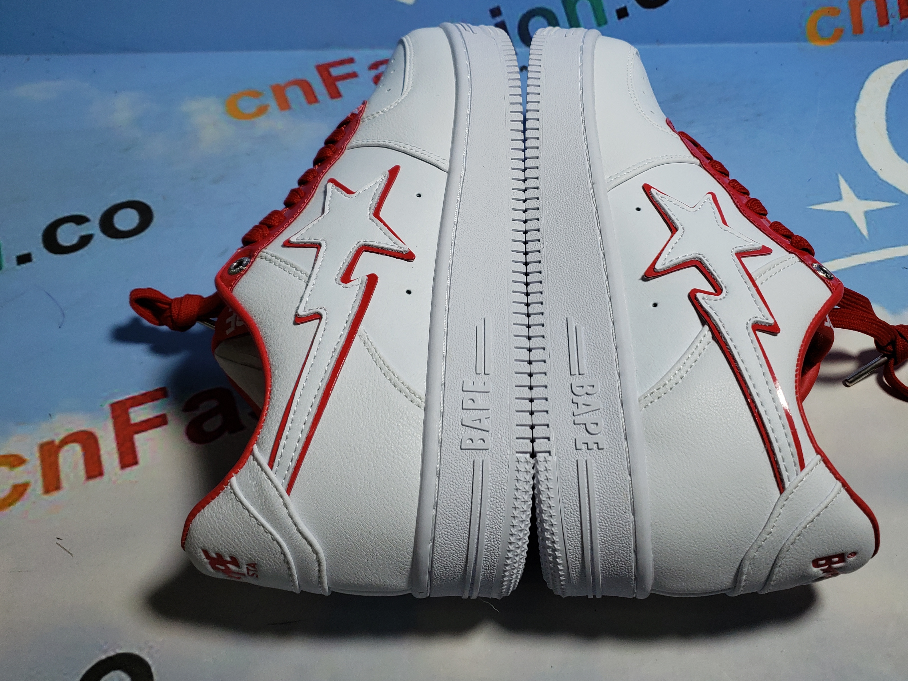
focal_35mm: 33
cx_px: 498
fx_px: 866
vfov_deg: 42.7
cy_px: 269
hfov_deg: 55.3
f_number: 1.5
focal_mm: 4.3
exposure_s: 1/775
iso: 50
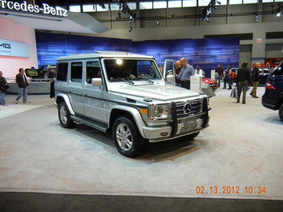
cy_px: 106
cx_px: 142
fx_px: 245
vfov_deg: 46.8
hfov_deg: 60.0
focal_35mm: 30
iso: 298
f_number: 3.5
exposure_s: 1/60
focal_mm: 5.4
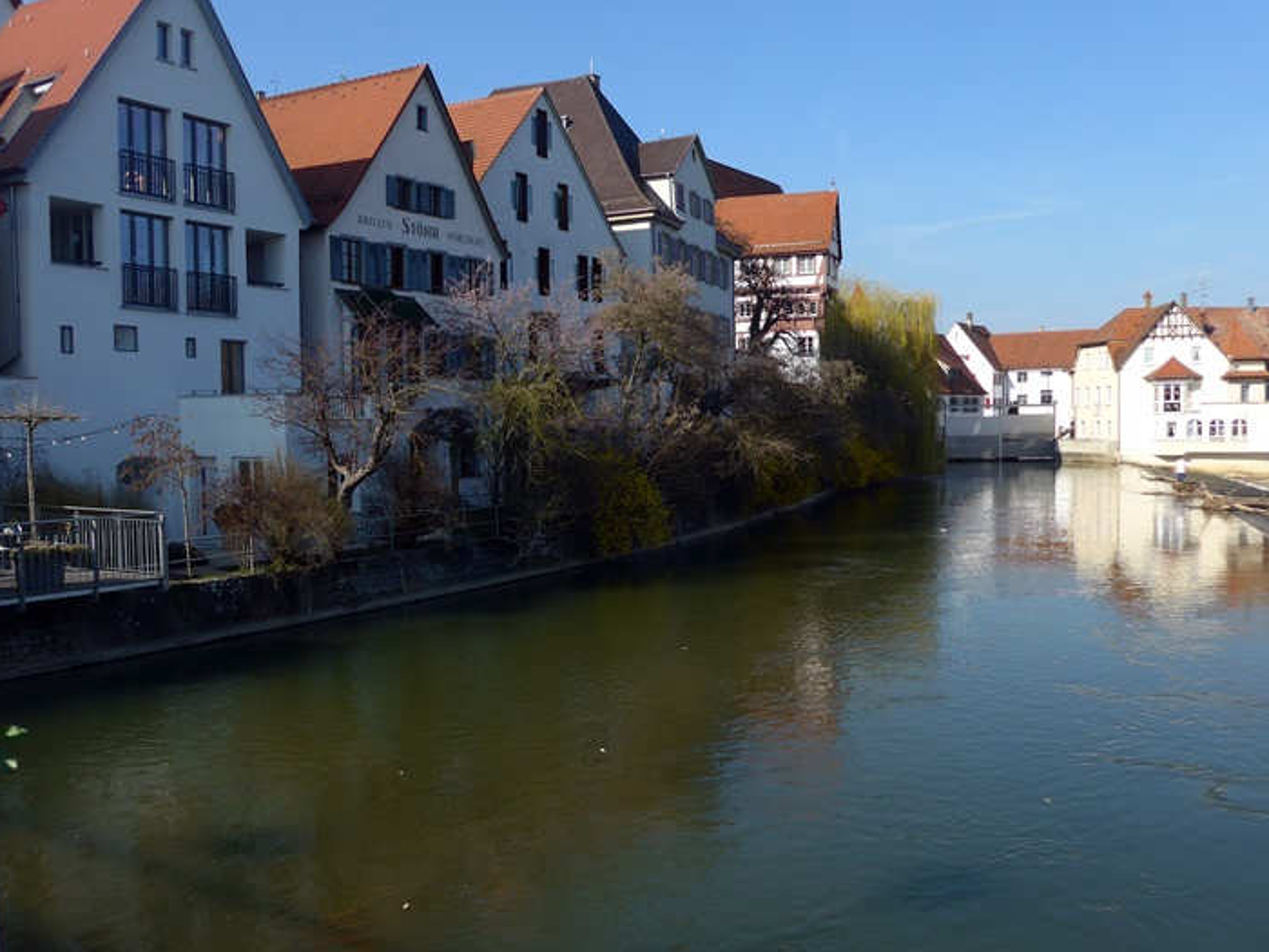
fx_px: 1173
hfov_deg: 56.8
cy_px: 484
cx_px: 647
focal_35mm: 32
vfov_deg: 44.2
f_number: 2.8
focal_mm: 6
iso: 80
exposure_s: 1/1300
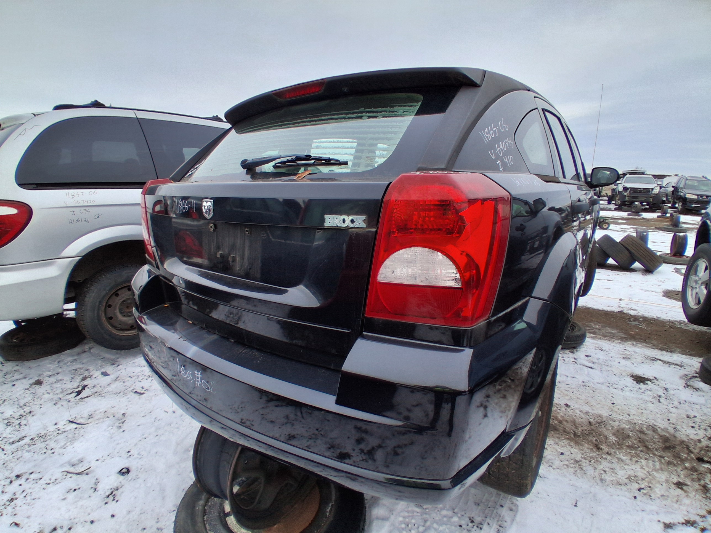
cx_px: 356
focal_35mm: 17
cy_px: 266
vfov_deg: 74.7
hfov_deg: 91.0
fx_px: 349
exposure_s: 1/312
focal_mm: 1.4
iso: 50
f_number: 2.2
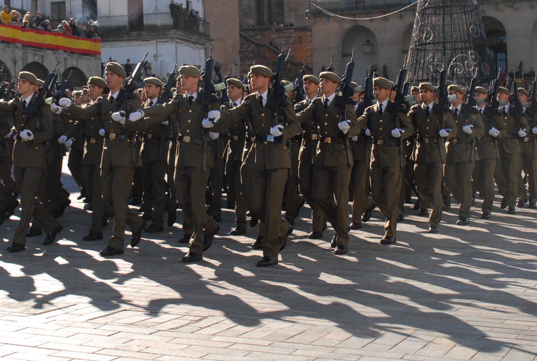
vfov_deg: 17.0
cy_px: 126
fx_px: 1207
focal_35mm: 81
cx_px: 198
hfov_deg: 25.0
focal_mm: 35
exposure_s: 1/500
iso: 400
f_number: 11
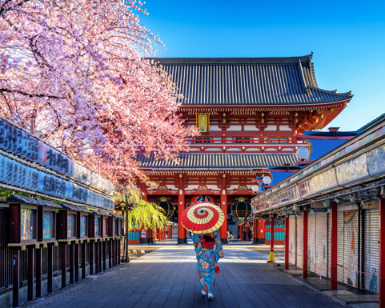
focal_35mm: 50
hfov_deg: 37.3
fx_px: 570
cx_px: 201
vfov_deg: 30.3
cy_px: 154
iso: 100
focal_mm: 44
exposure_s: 1/80
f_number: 9
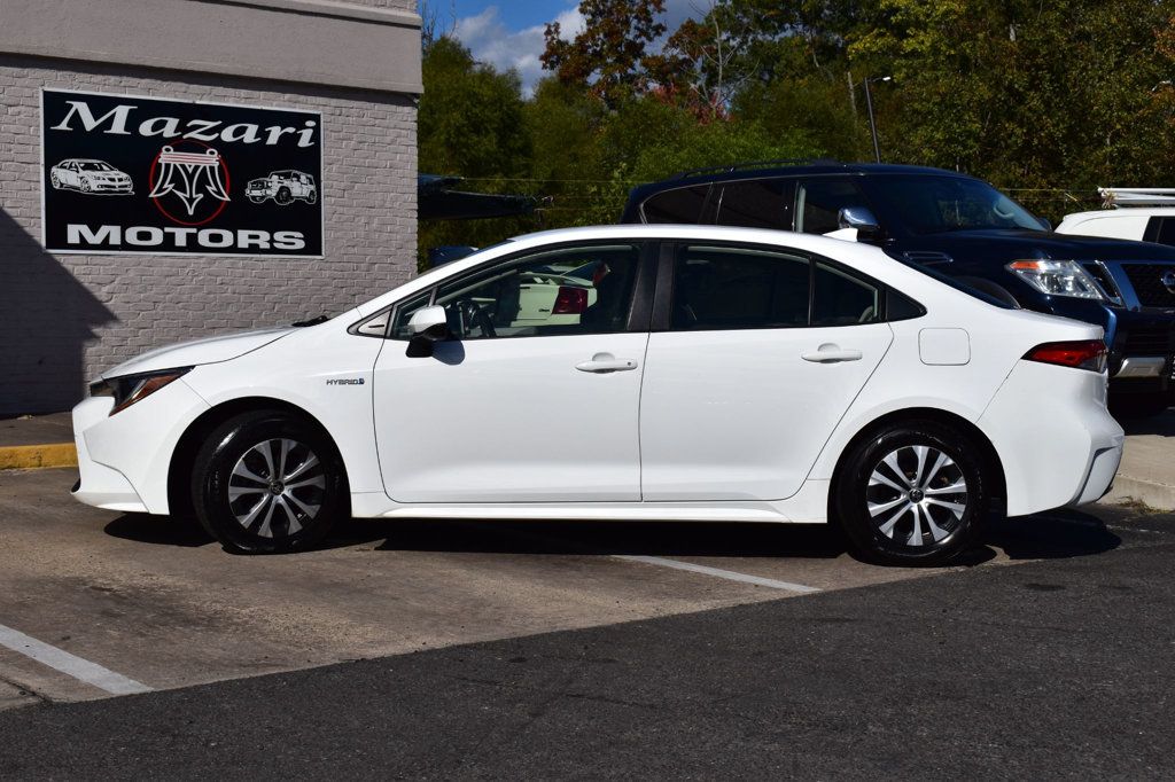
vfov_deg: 26.5
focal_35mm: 51
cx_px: 588
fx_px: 1664
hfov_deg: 38.9
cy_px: 391
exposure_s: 1/800
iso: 200
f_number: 13
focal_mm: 34
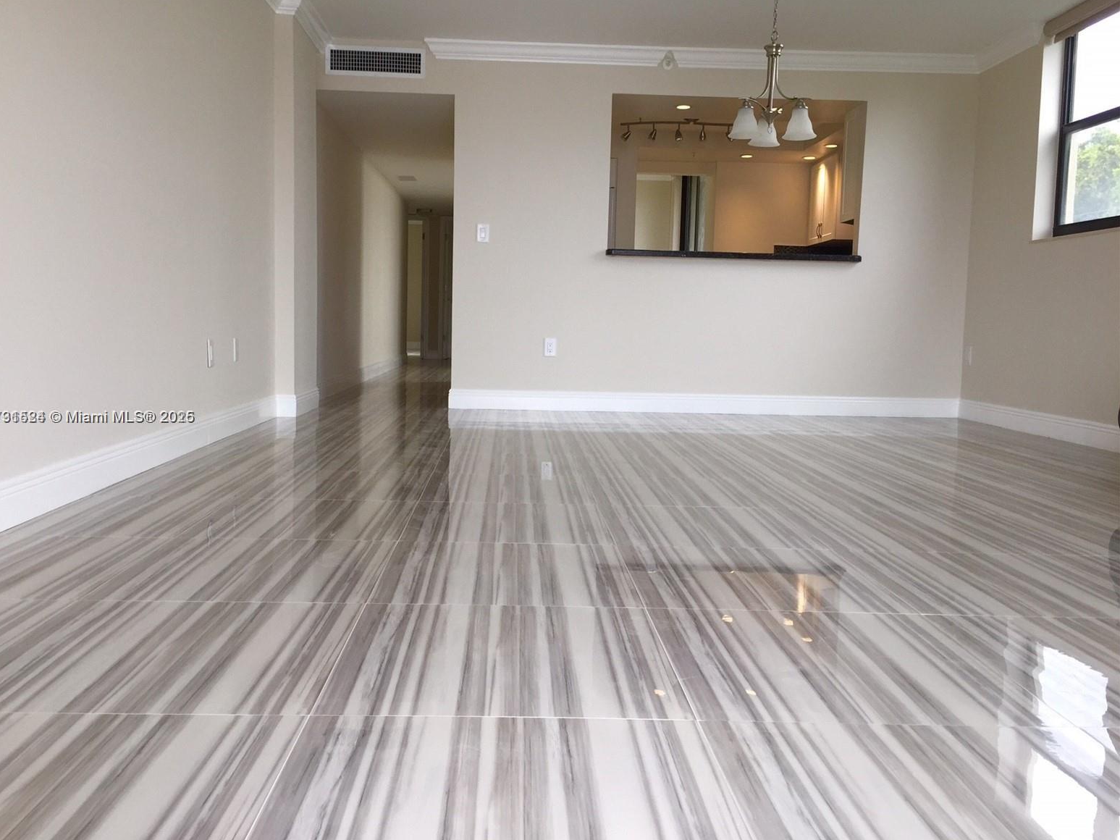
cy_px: 418
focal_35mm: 30
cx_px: 542
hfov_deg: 60.0
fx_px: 971
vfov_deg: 46.8
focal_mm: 4.15
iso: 40
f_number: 2.2
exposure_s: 1/60
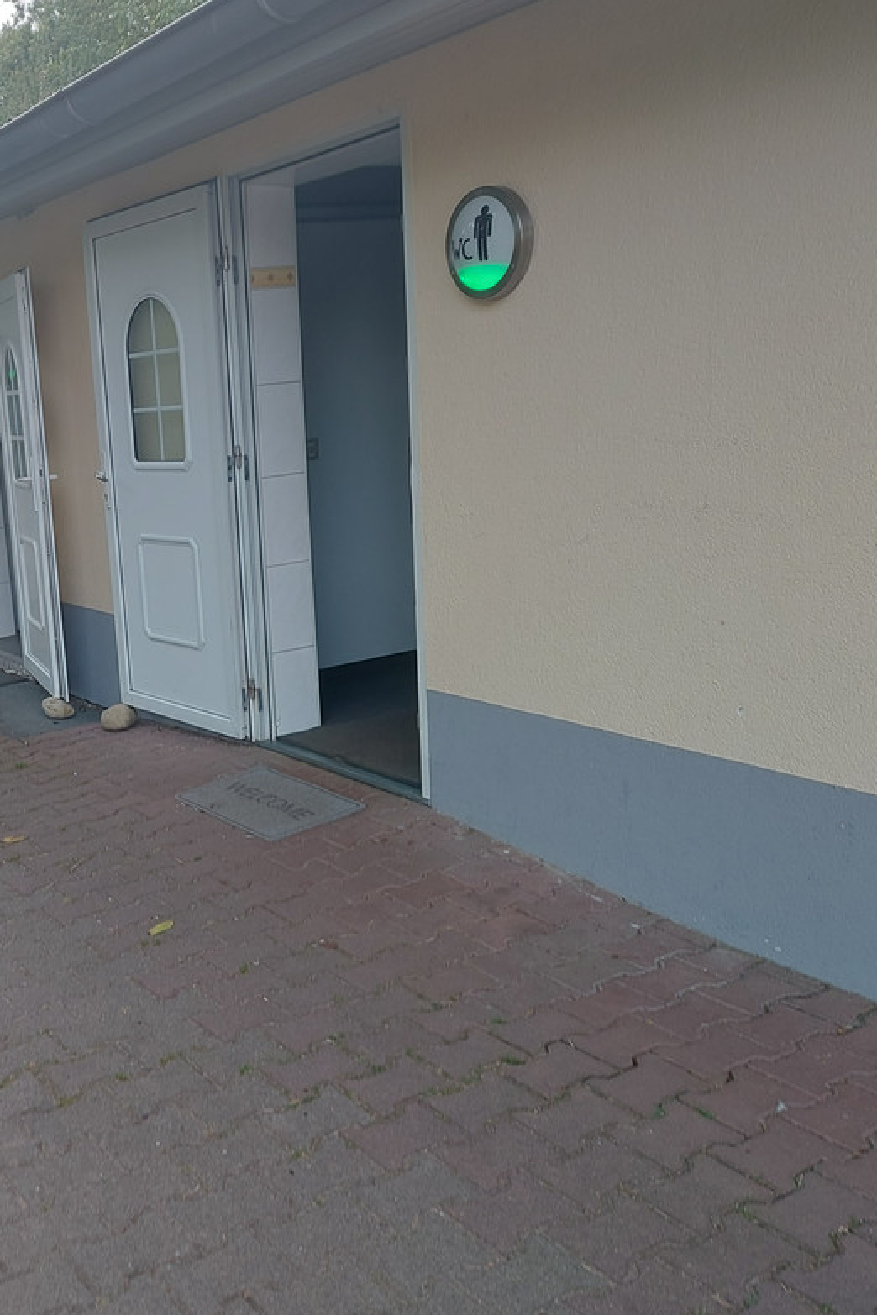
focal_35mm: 34
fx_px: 1242
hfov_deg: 36.7
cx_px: 103
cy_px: 652
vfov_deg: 55.8
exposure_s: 1/50
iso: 32
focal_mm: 5.23
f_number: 1.8
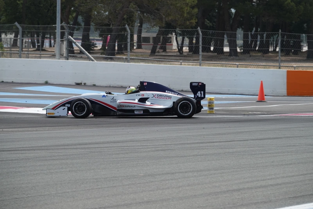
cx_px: 156
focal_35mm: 164
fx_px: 1426
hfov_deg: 12.5
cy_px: 104
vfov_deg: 8.4
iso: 160
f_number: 4
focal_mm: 60.29
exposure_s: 1/1000
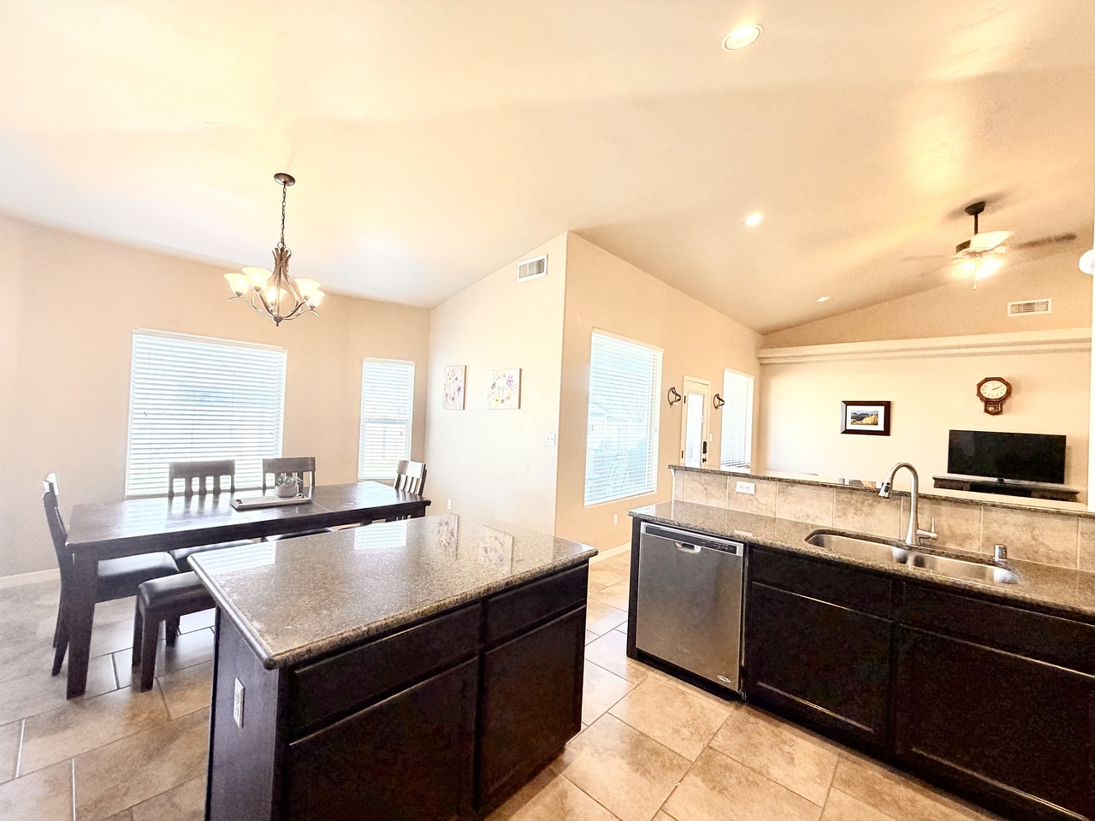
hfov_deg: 102.1
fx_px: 443
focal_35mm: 14
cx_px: 548
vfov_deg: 85.7
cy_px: 410
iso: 200
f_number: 2.2
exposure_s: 1/60
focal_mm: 2.22
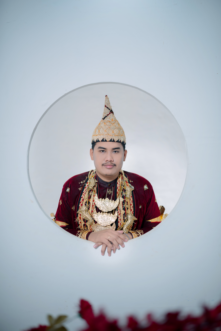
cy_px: 166
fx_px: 322
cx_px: 110
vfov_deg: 54.4
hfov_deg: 37.9
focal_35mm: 35
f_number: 1.4
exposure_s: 1/320
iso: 125
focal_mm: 35
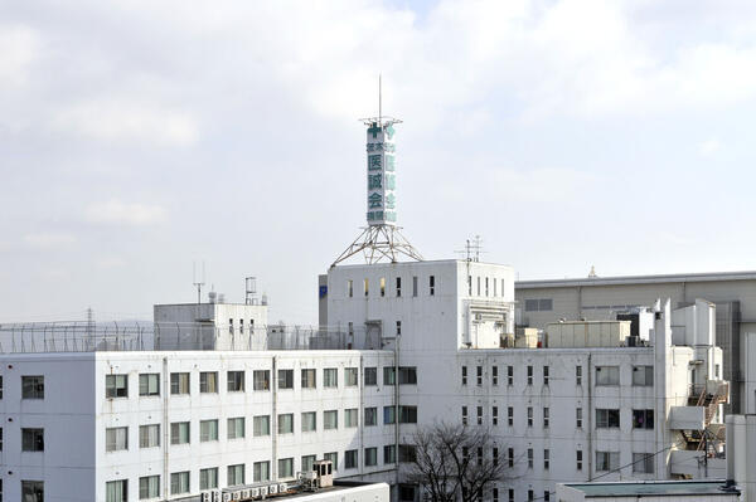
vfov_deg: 22.6
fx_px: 1259
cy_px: 251
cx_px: 378
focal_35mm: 60
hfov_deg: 33.4
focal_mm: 40
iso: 200
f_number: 11
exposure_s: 1/250
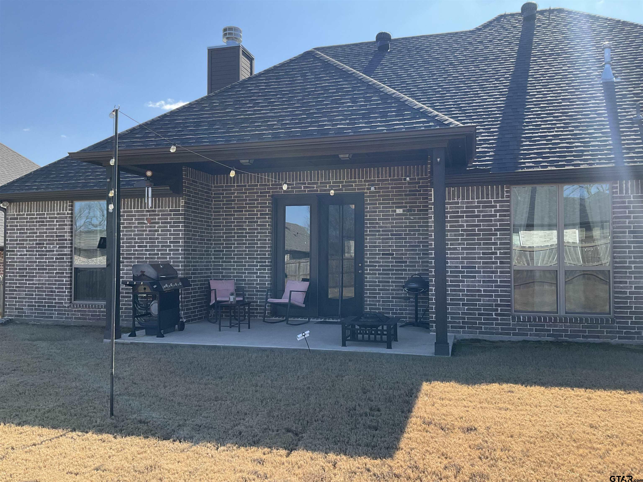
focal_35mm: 29
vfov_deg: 48.2
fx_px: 539
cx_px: 322
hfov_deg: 61.7
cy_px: 241
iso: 25
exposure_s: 1/691
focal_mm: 3
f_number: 1.8
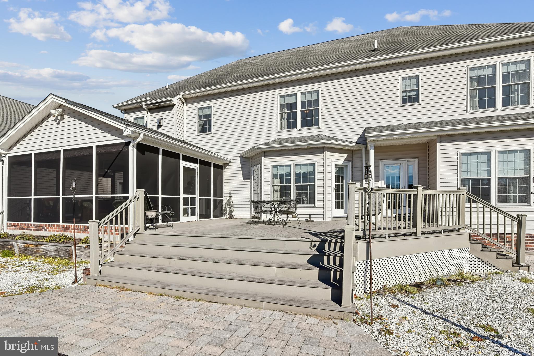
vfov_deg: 73.7
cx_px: 267
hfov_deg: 96.7
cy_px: 178
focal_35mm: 16
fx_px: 237
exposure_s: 1/500
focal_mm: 16
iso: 200
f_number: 11
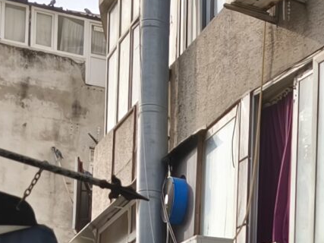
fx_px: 1291
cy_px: 475
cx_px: 554
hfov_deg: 13.1
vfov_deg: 10.0
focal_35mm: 138
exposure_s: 1/314
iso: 80
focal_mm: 5.35
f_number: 1.7
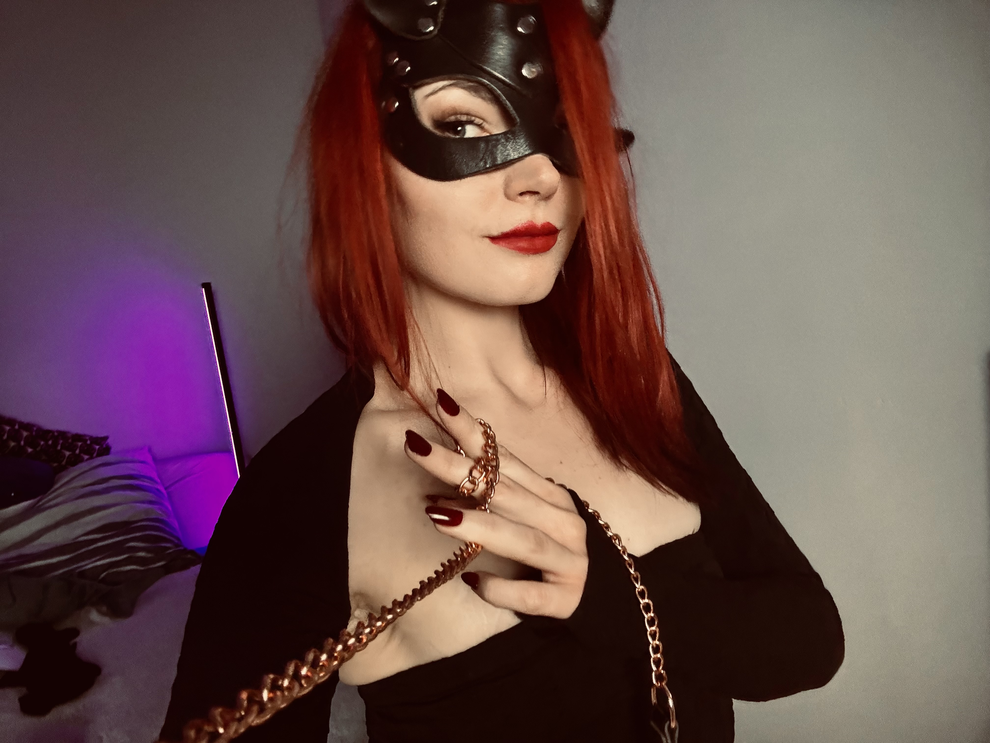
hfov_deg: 73.9
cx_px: 495
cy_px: 372
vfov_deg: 58.9
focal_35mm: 23
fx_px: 658
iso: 500
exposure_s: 1/30
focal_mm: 2.69
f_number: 1.9
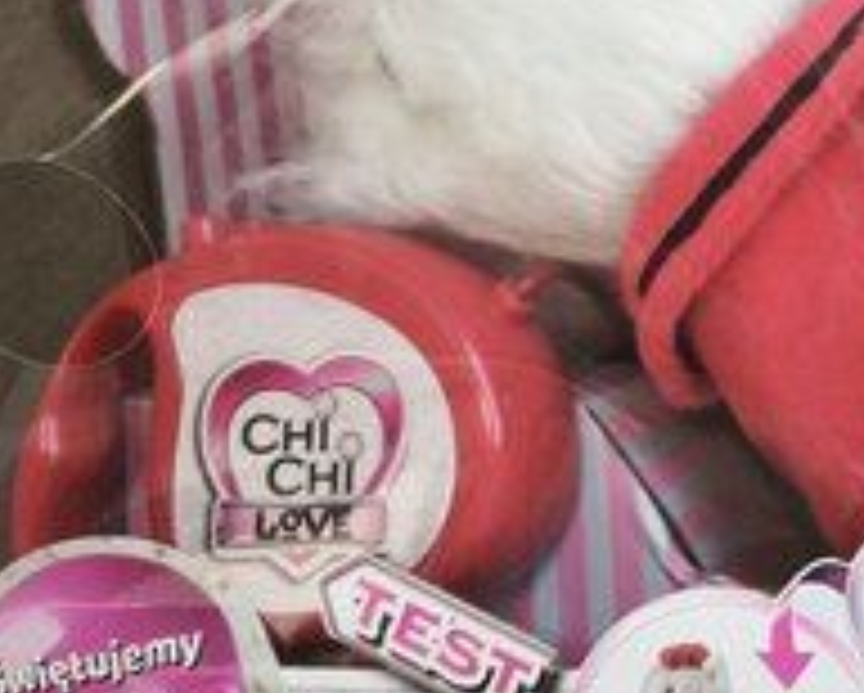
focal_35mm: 70
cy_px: 122
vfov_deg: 21.6
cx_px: 1192
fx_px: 1792
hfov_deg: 23.3
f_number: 1.7
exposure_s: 1/100
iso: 160
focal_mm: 5.35
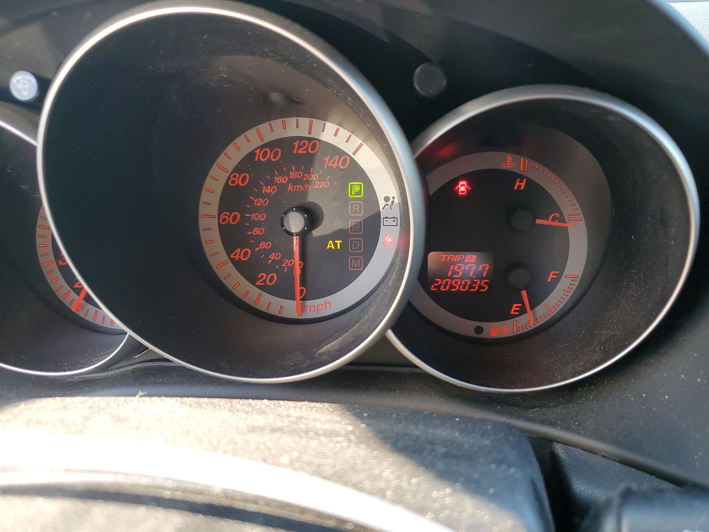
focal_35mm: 26
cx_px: 354
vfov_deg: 53.1
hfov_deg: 67.3
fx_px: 533
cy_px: 266
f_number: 1.5
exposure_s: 1/120
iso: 66
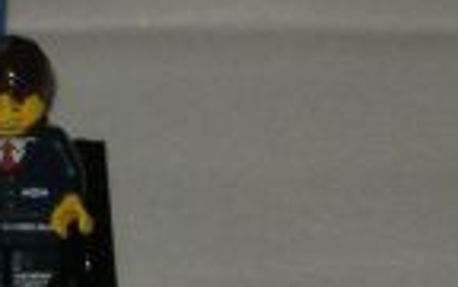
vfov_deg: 2.1
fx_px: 7651
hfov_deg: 3.4
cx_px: -245
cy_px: 373
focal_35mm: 613
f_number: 5.6
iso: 64
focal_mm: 17
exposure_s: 1/120
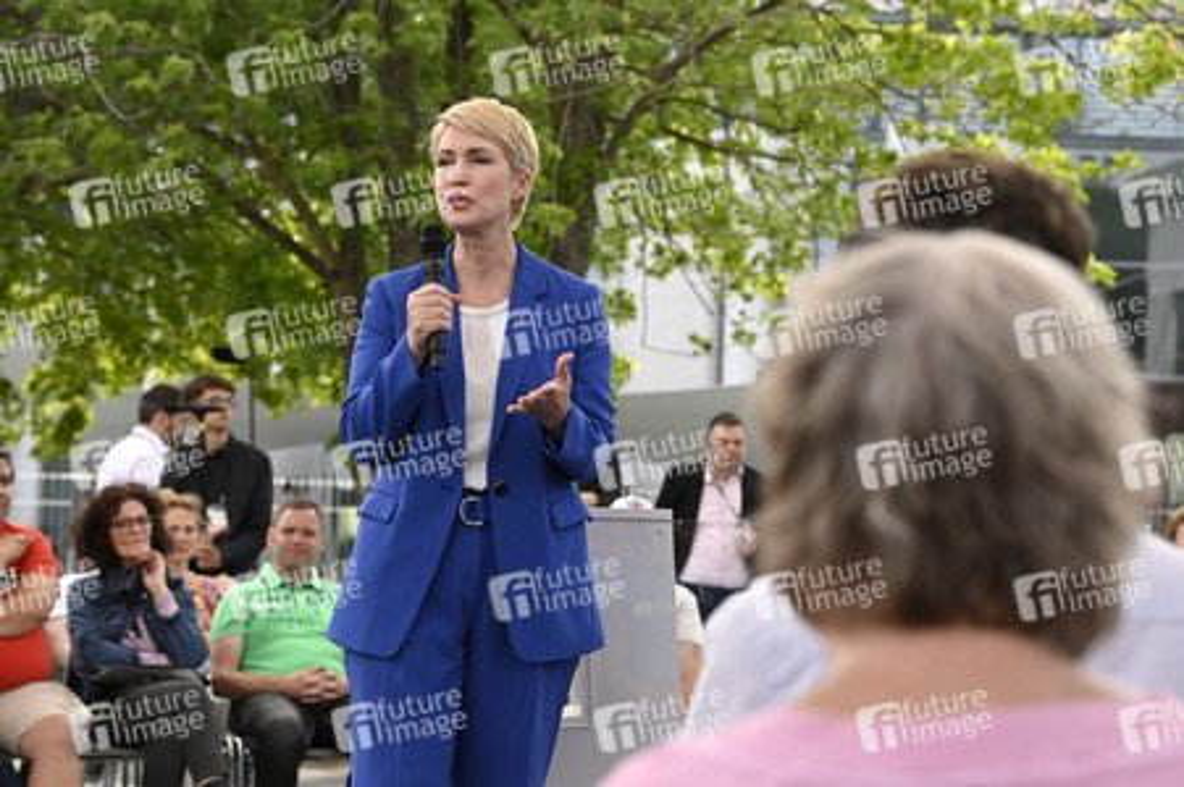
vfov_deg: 10.5
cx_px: 592
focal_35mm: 130
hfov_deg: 15.8
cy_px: 394
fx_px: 4272
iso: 2000
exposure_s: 1/1000
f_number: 9
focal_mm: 130
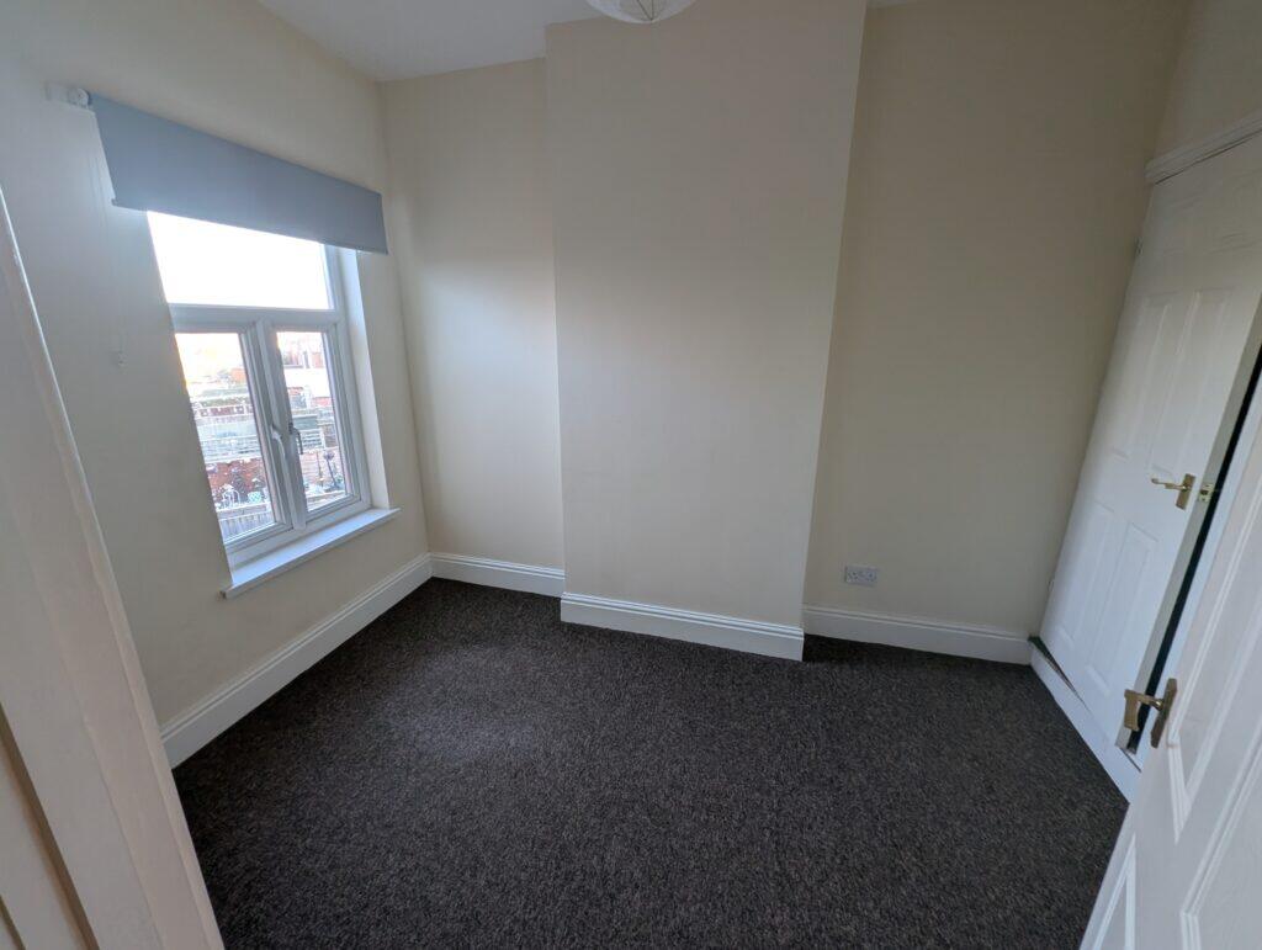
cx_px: 631
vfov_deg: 90.1
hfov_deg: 106.1
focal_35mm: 13
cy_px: 475
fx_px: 475
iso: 68
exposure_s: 1/27.7
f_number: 2.2
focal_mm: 1.95
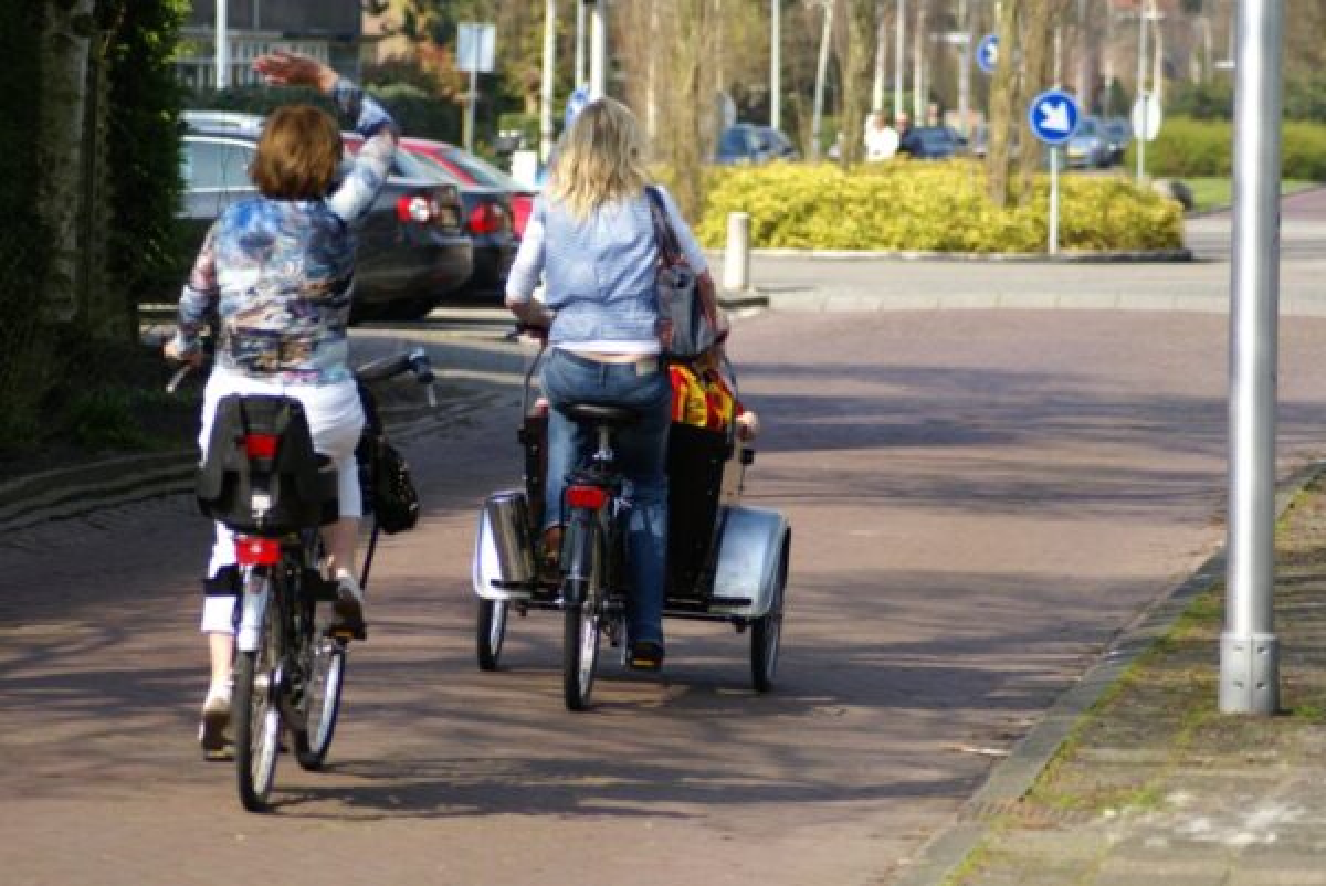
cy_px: 443
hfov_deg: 9.8
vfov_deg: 6.6
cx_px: 663
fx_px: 7740
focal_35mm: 210
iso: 100
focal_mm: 140
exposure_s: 1/250
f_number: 5
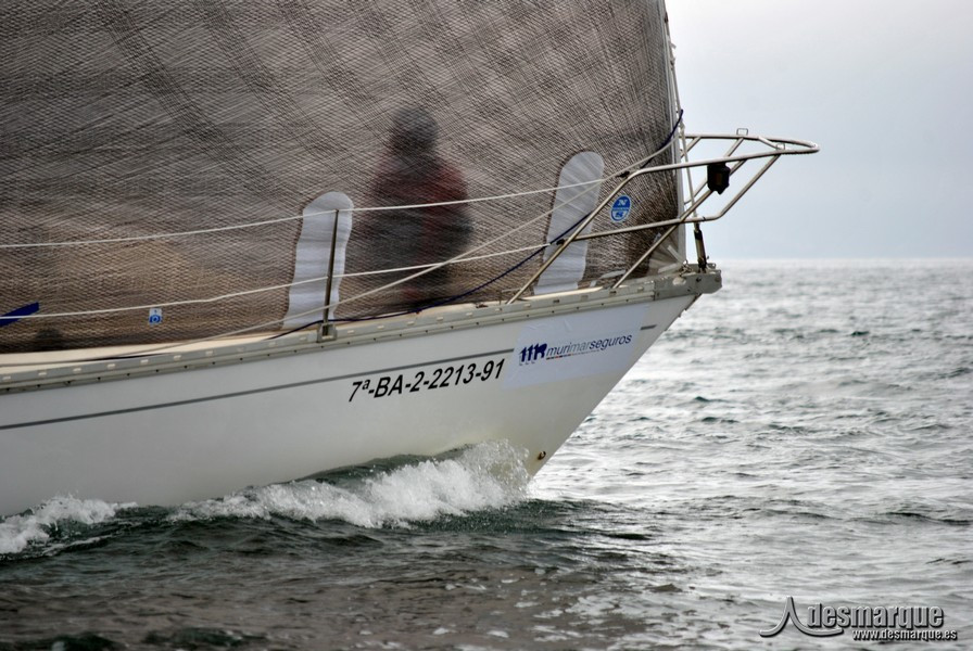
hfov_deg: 6.9
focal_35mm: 300
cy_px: 326
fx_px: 8119
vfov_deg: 4.6
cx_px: 486
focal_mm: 200
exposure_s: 1/500
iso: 200
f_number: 5.6
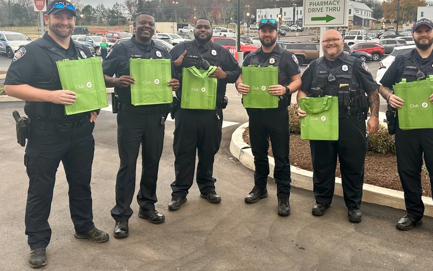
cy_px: 86
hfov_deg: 56.5
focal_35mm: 34
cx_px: 245
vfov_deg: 36.8
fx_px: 401
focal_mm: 6.86
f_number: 1.78
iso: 80
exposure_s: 1/121
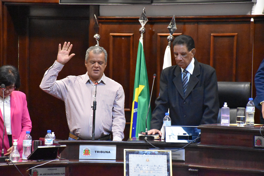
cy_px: 88
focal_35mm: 168
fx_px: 1233
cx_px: 132
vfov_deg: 8.2
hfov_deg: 12.2
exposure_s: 1/125
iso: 12800
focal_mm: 112
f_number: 5.6
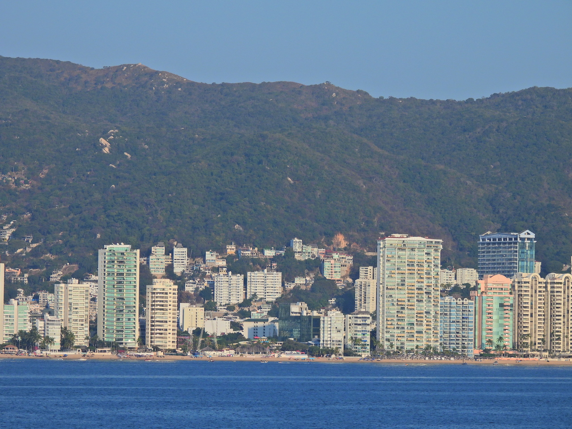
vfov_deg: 5.7
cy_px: 214
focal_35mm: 260
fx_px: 4296
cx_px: 286
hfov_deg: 7.6
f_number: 4.5
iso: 100
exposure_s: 1/1250
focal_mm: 46.4
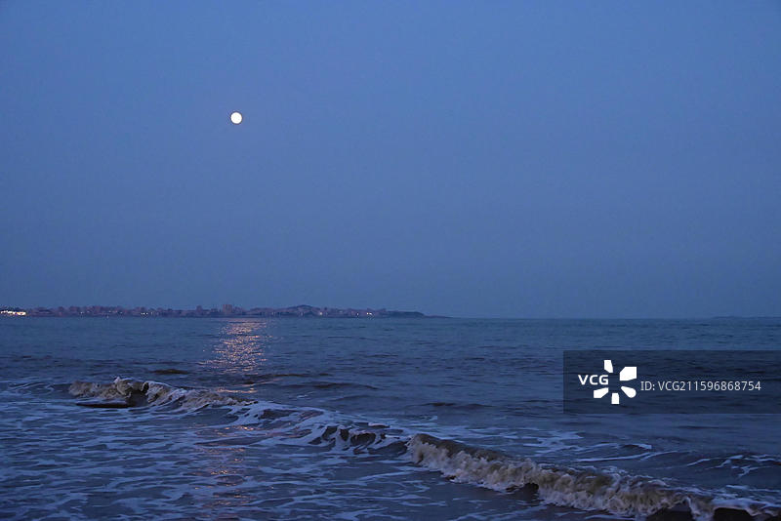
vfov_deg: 29.3
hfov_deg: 42.7
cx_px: 390
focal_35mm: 46
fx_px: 998
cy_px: 260
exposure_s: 1/125
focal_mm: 46
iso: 10000
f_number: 6.3
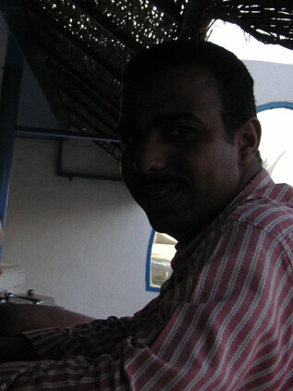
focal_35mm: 70
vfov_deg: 27.8
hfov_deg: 20.8
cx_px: 63
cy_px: 171
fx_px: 790
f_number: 2.8
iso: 50
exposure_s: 1/125
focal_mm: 6.1
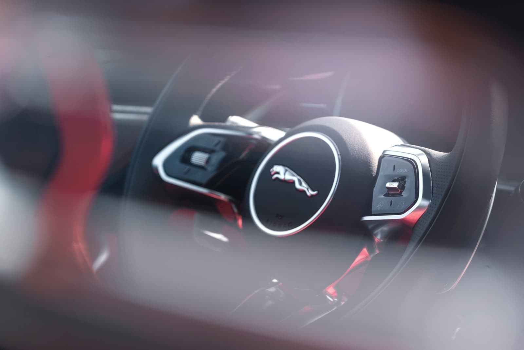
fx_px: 1528
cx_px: 262
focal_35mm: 105
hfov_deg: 19.5
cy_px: 175
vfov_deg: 13.0
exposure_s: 1/160
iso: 400
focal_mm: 105
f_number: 4
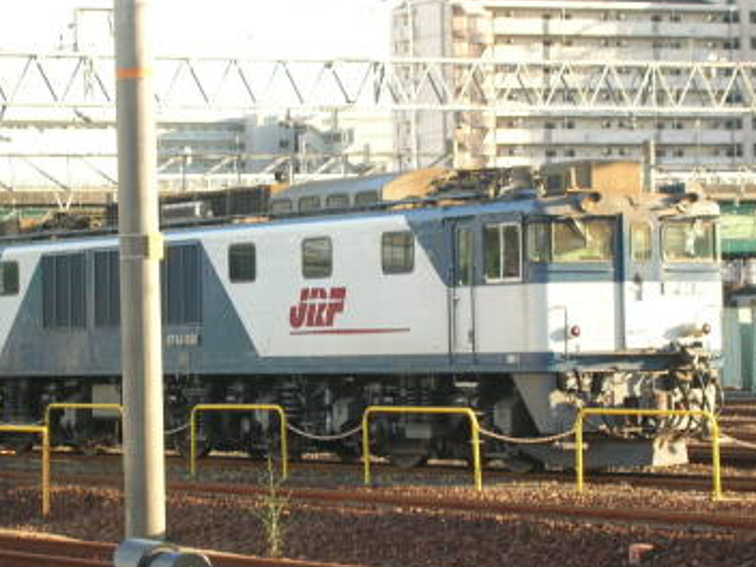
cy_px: 256
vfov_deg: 10.0
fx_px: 3254
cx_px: 346
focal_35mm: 149
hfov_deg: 13.3
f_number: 4.9
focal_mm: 17.4
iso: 71
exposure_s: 1/68.2
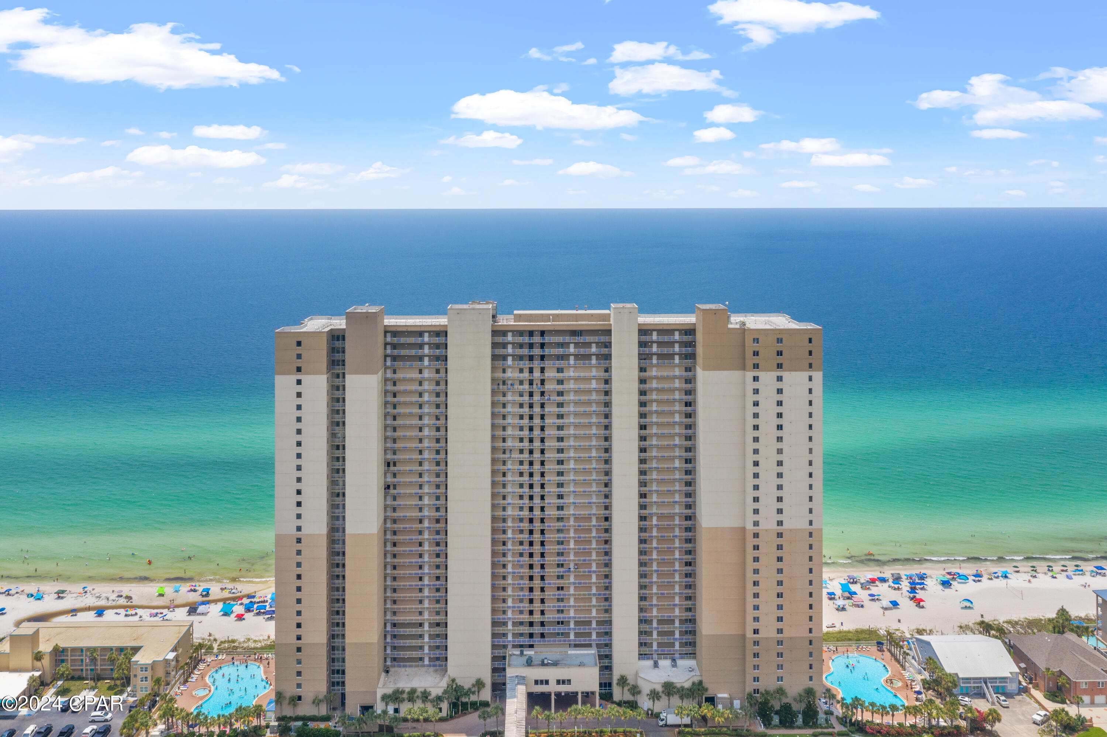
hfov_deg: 65.5
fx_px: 861
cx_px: 554
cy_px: 368
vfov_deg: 46.4
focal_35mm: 28
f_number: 6.3
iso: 100
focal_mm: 10.26
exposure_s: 1/500
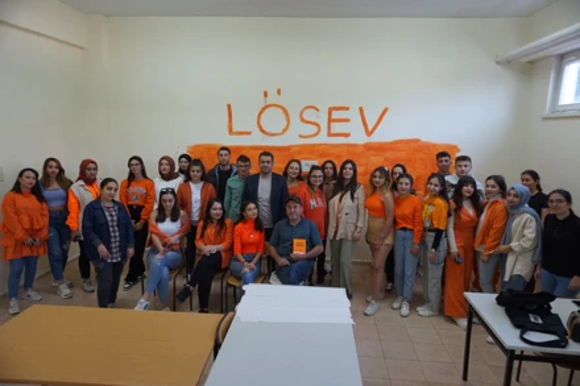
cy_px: 193
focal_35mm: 24
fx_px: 387
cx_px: 290
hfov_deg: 73.8
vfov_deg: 53.1
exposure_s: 1/160
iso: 800
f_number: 3.5
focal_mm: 16
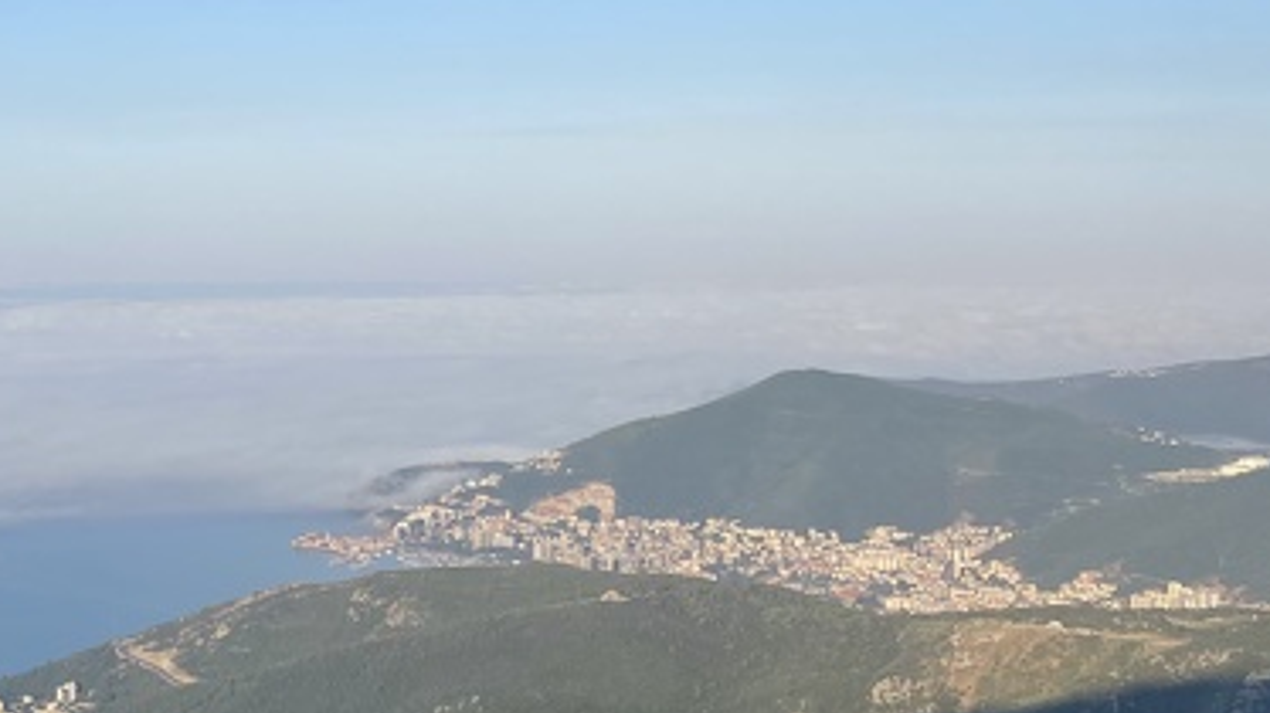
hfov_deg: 34.0
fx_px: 2020
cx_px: 275
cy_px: 200
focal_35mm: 60
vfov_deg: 19.9
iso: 32
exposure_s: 1/1689
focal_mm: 5.1
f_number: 1.6
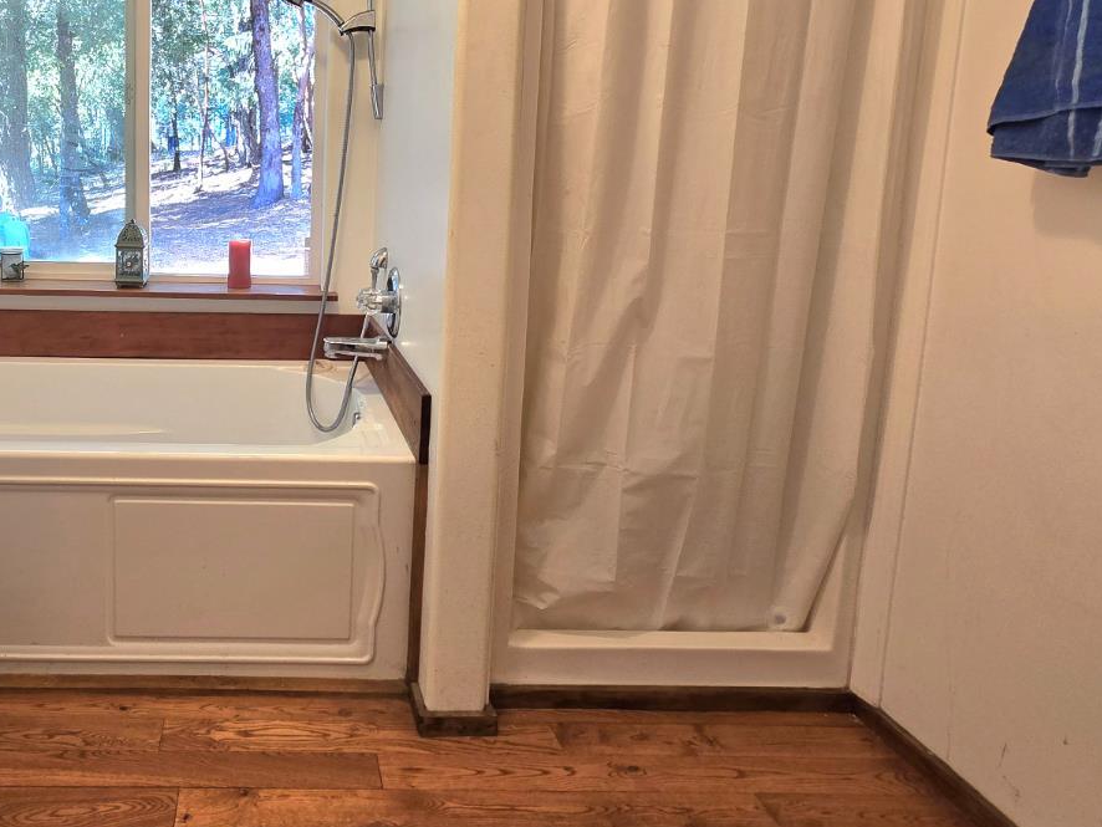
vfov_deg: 59.2
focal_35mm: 22
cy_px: 252
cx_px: 276
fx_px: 701
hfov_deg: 71.2
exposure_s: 1/60.2
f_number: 2.2
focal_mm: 2.2
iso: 125
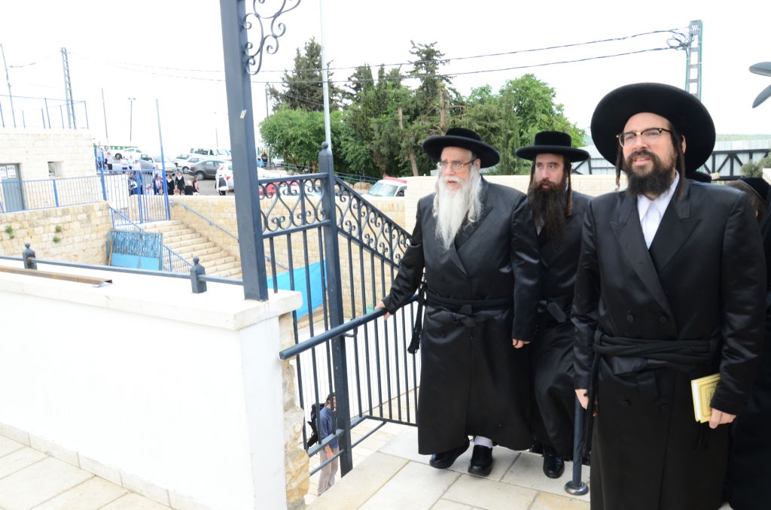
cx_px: 386
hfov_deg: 67.5
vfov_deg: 47.7
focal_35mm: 27
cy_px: 255
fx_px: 577
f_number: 7.1
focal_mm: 18
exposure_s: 1/250
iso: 500
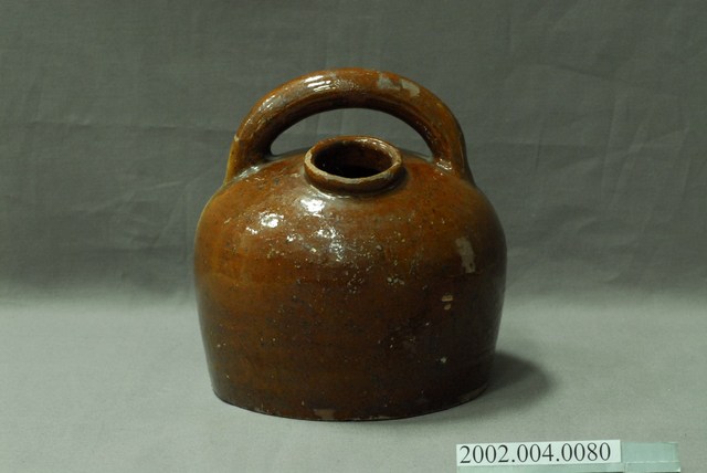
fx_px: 1769
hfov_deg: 22.6
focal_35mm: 90
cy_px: 236
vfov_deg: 15.2
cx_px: 354
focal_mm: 60
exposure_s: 1/5
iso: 1000
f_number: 10
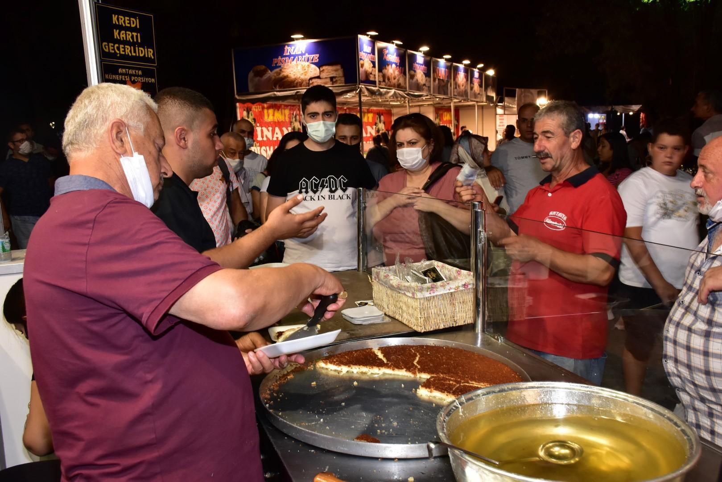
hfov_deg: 55.1
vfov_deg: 38.4
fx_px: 692
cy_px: 241
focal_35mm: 34
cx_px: 361
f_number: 7.1
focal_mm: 23
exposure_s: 1/60
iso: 1000
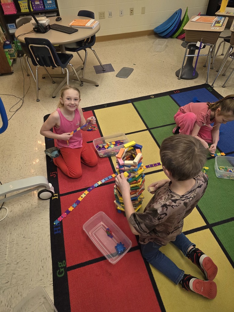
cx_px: 117
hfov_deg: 58.9
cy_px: 156
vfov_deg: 73.9
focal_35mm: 23
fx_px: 207
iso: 160
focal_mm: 6.3
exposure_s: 1/120
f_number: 1.7
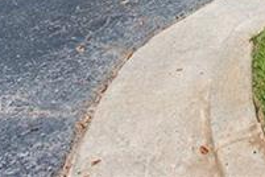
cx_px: 450
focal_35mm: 102
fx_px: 751
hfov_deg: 17.1
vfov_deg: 10.9
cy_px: -273
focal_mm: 20
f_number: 8
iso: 400
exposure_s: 1/1600
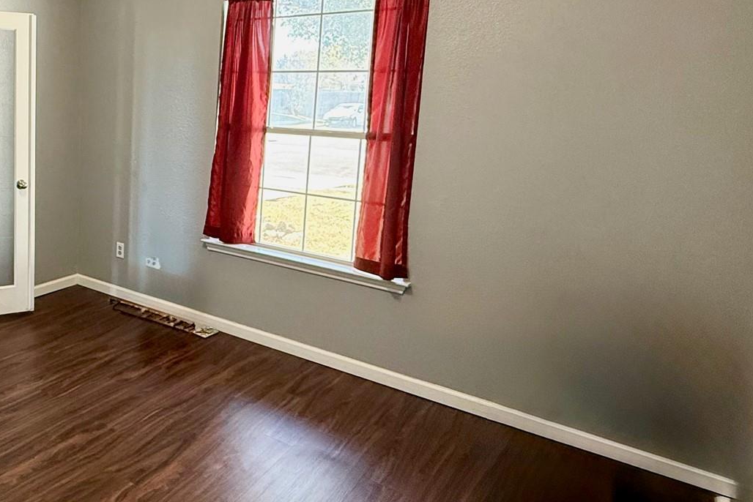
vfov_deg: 44.4
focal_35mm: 29
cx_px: 89
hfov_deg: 55.9
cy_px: 174
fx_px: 607
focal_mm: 2.22
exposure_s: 1/60
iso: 320
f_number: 2.2
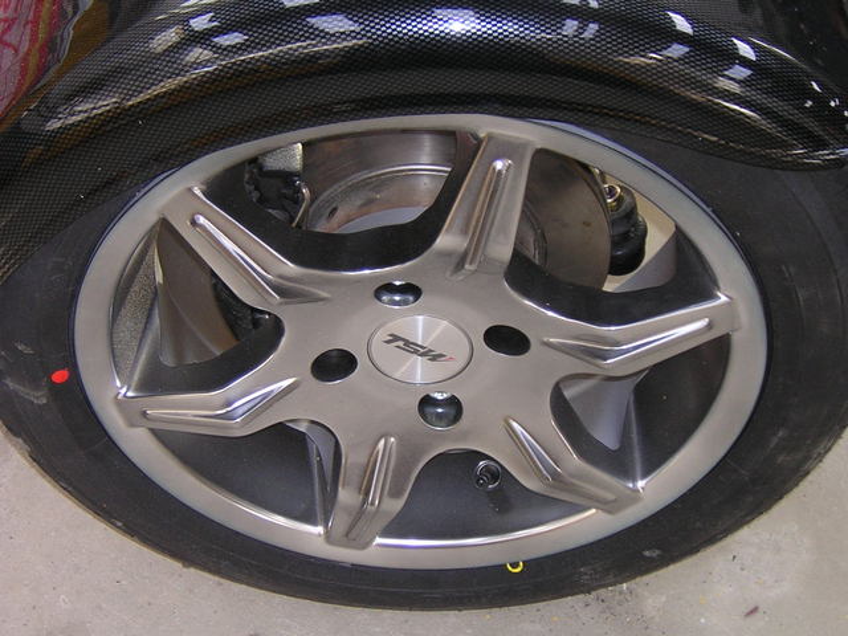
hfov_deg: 24.1
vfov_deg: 18.2
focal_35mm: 81
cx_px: 424
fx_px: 1984
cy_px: 318
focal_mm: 10.6
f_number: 4
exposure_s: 1/60.1
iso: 185
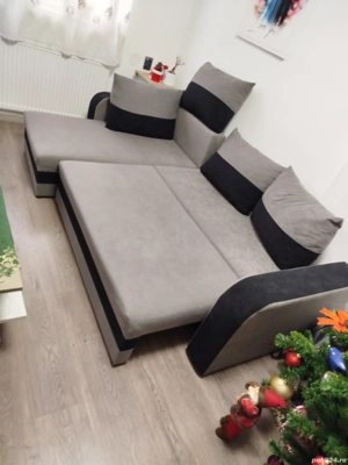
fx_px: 322
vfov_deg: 71.6
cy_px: 232
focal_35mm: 24
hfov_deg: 56.8
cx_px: 174
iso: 400
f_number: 1.7
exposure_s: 1/20
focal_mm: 5.31
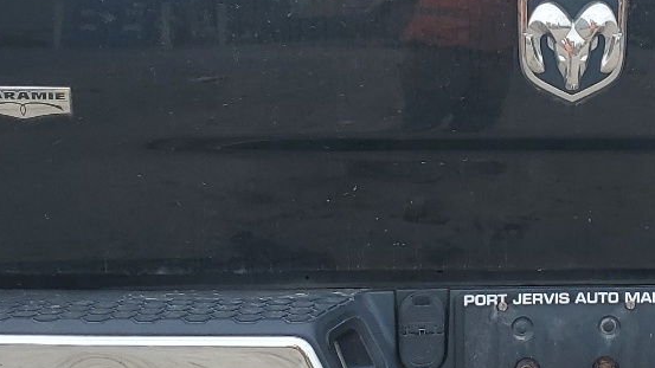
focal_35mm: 82
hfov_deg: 25.4
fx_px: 1424
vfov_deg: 14.7
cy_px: 106
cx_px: 545
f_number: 1.5
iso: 50
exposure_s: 1/1429
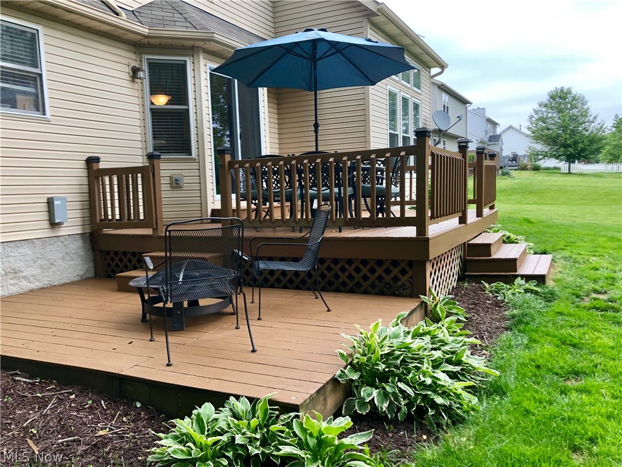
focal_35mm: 28
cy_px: 234
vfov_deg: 49.7
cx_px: 311
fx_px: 503
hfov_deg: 63.4
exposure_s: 1/120
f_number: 1.8
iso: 40
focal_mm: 4
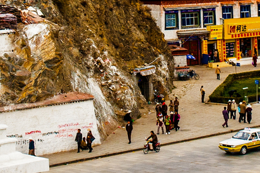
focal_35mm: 128
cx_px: 132
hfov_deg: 16.0
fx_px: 927
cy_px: -55
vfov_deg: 10.4
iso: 250
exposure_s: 1/640
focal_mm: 29
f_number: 7.1
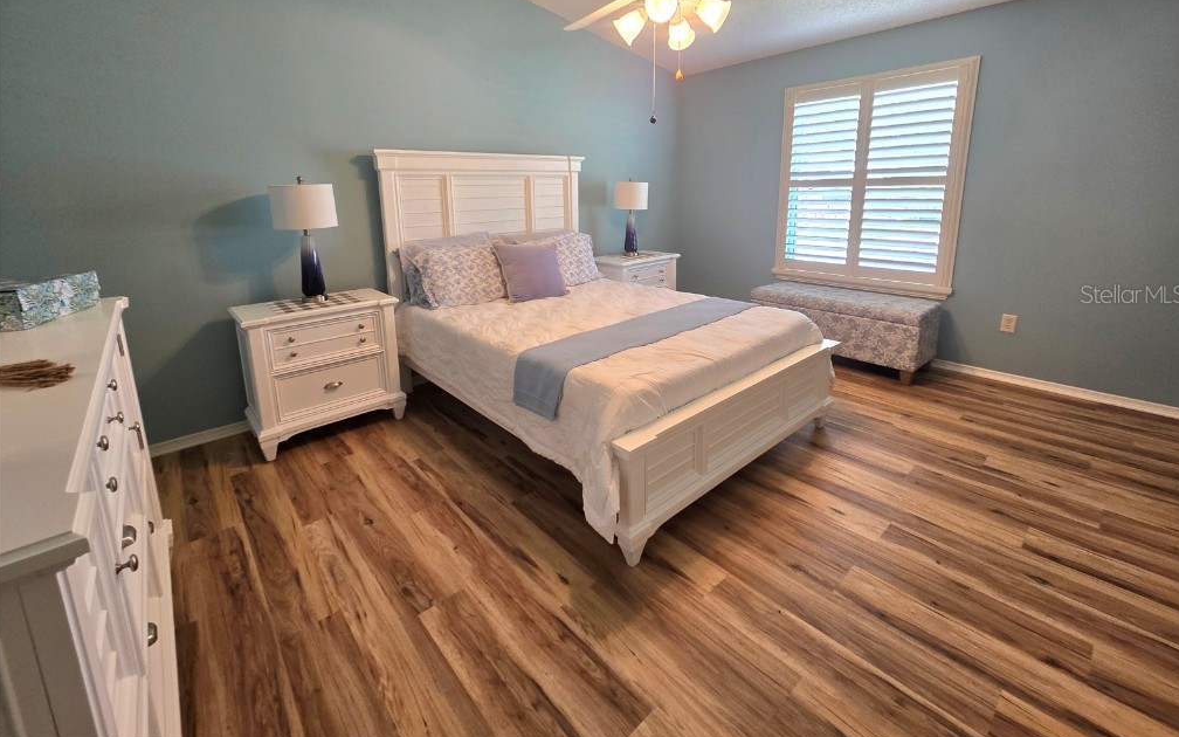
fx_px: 450
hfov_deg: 105.3
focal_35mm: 14
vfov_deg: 77.7
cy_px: 294
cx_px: 592
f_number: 2.2
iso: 125
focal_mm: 2.2
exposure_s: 1/60.2
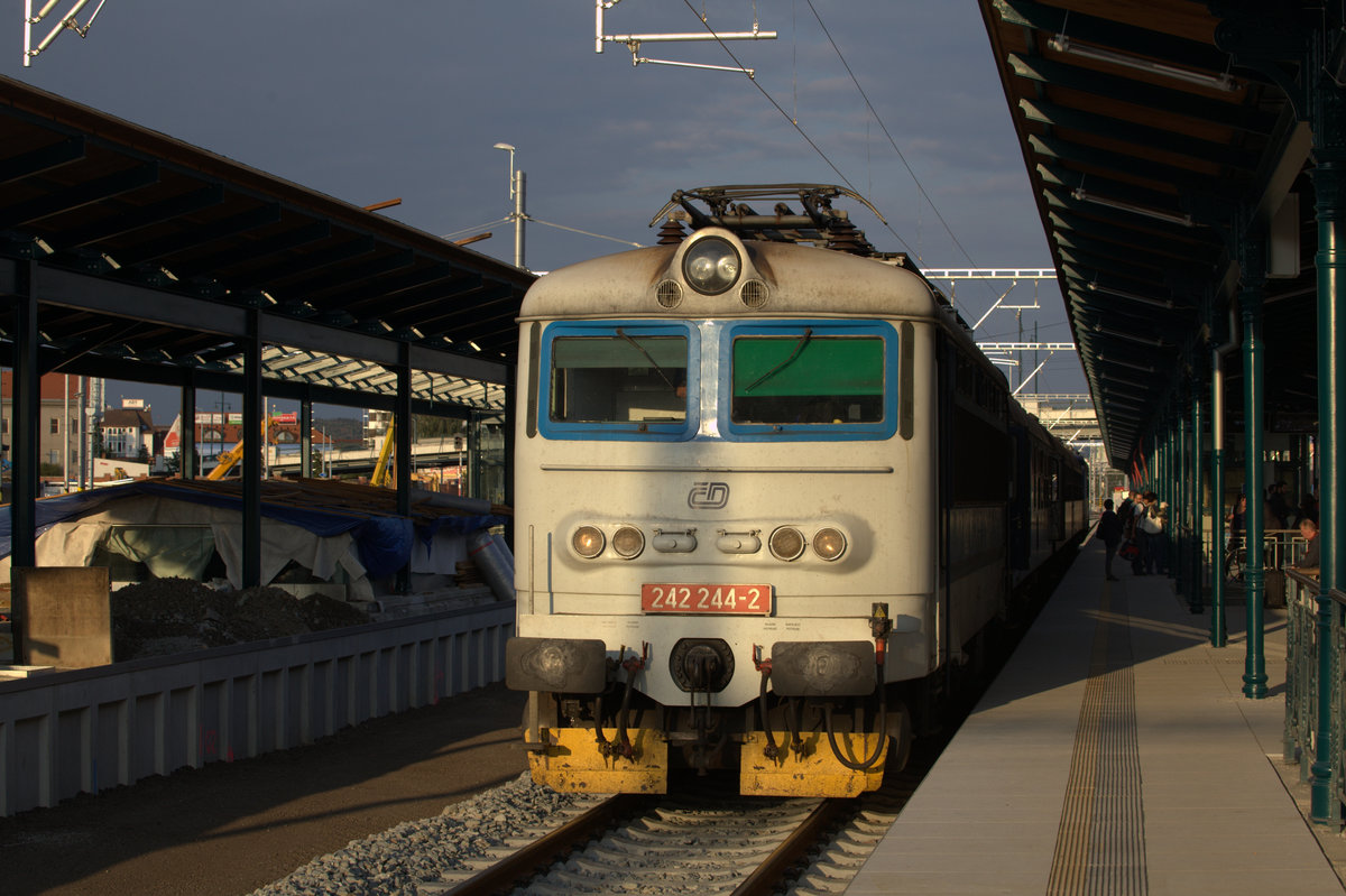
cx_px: 673
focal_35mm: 68
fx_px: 2541
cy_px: 448
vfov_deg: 20.0
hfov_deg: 29.7
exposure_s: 1/250
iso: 320
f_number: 9
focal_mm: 70
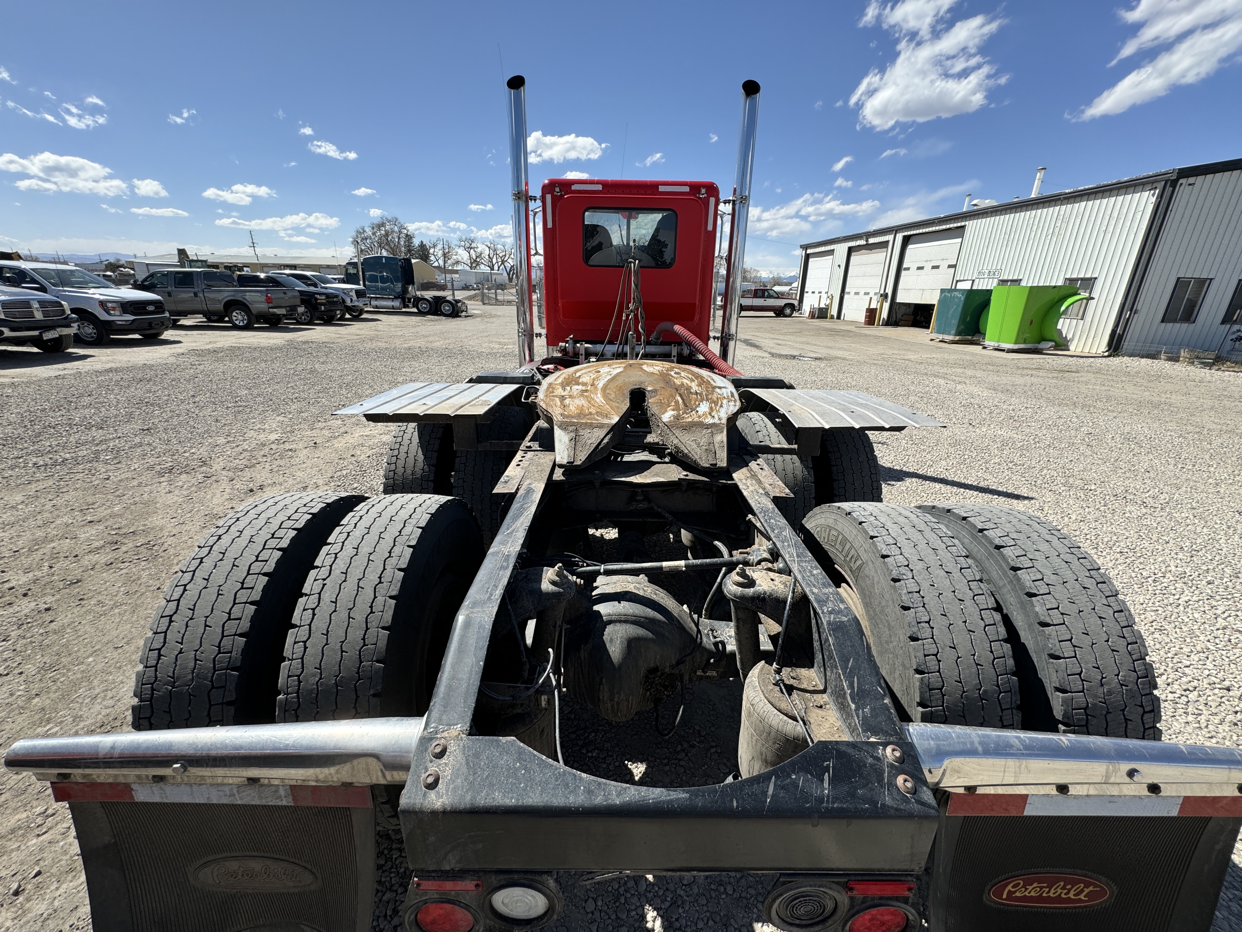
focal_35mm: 14
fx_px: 502
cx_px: 621
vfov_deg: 85.7
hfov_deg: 102.1
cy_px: 466
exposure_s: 1/1236
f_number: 2.2
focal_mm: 2.22
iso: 40
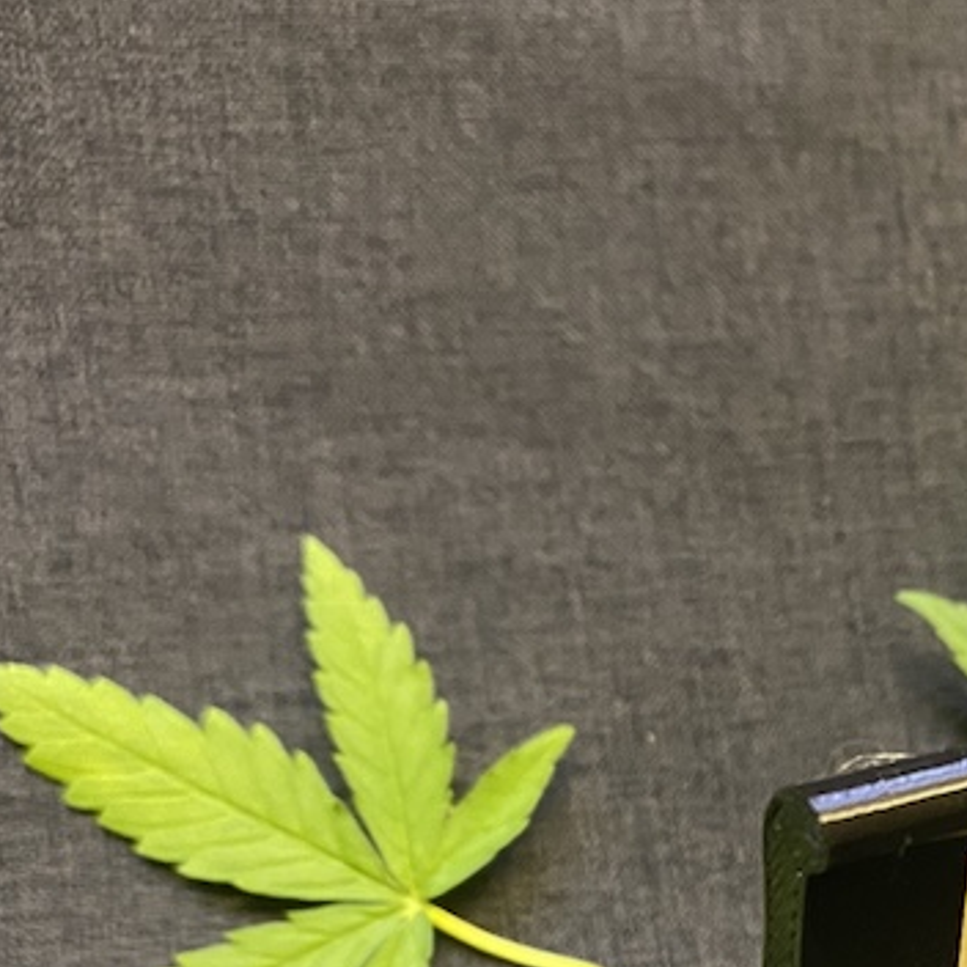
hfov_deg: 21.6
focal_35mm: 74
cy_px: 1019
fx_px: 2339
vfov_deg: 22.3
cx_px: 1176
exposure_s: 1/33
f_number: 1.8
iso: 500
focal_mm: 4.25
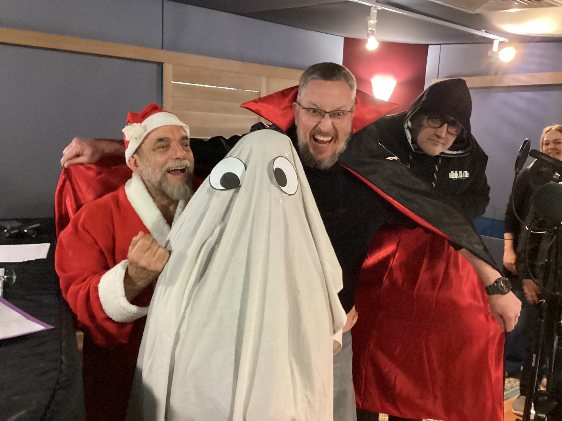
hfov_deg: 58.4
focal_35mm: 31
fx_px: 503
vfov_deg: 45.4
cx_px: 281
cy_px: 210
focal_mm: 3.3
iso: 640
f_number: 2.4
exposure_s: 1/20
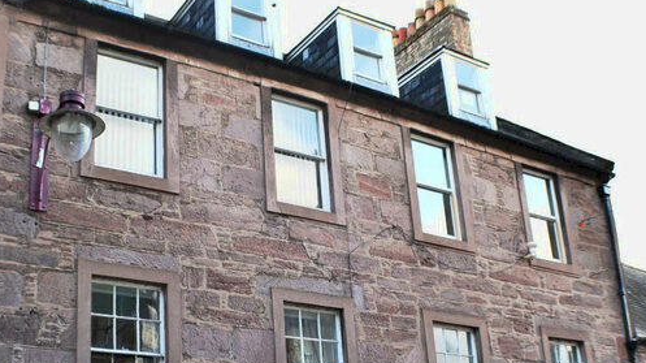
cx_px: 263
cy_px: 288
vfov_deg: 19.2
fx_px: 1062
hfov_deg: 33.8
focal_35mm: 62
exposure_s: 1/125
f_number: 4.5
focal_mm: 28
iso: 100
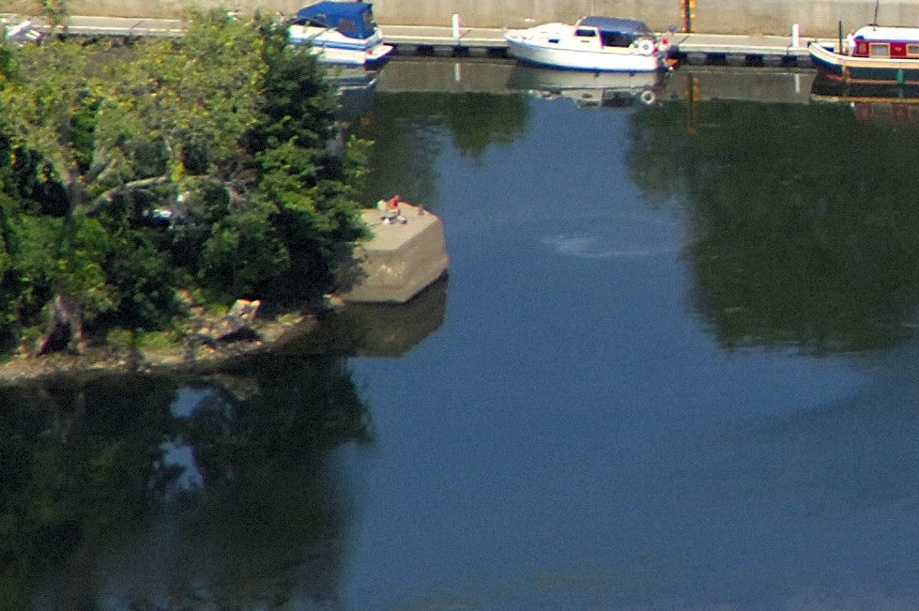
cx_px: 1702
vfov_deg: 1.7
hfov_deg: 2.6
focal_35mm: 788
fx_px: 20099
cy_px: -56
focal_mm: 120
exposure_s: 1/1600
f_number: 6.7
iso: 400
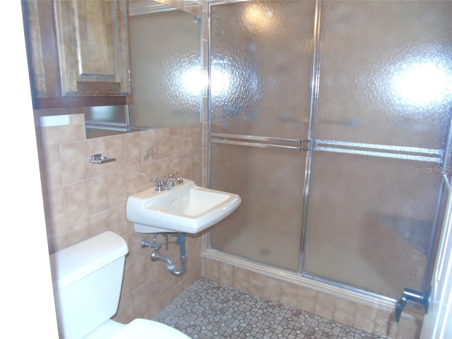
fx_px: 326
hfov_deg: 69.4
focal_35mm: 25
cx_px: 226
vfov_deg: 54.9
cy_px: 170
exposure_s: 1/30
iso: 200
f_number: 3.4
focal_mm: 4.4
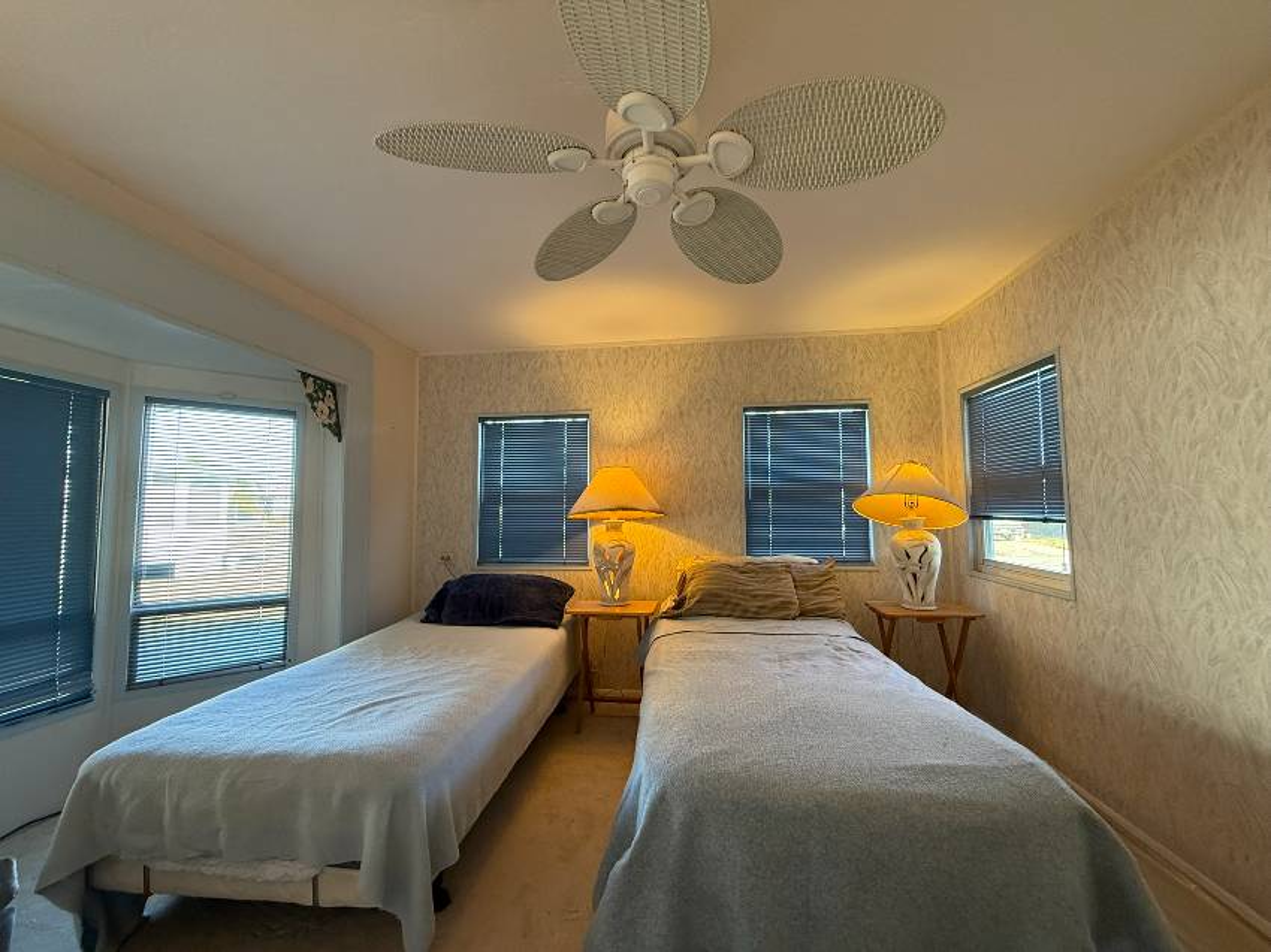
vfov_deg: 85.6
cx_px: 636
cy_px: 476
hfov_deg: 102.1
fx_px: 514
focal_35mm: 14
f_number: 2.2
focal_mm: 2.22
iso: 320
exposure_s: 1/120
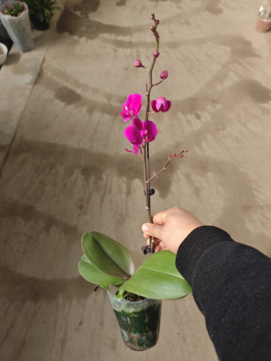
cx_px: 128
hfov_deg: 54.9
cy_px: 170
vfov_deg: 69.3
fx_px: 261
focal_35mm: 25
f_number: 1.6
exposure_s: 1/100
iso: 160
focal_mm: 6.55
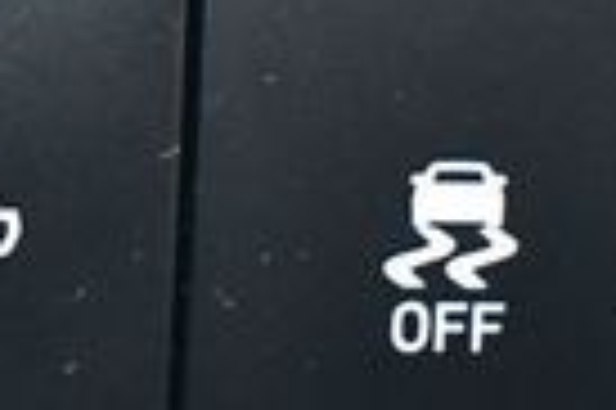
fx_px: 4324
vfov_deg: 5.4
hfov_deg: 8.1
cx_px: -144
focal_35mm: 253
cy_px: 144
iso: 6400
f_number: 4.8
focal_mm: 36
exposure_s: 1/60
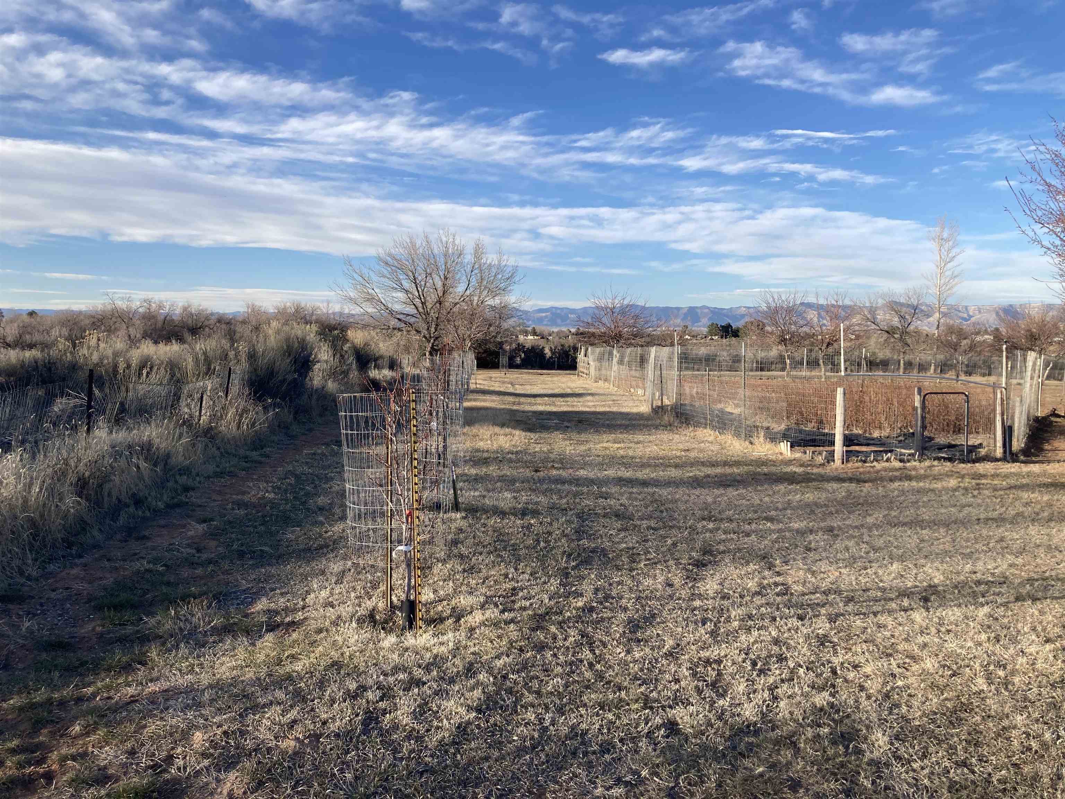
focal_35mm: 28
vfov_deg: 49.7
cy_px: 400
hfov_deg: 63.4
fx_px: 861
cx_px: 532
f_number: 1.8
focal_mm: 3.99
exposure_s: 1/1116
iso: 20
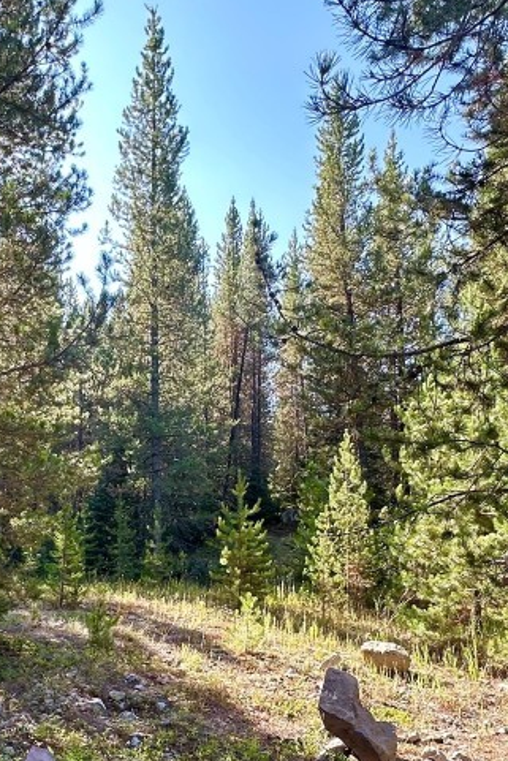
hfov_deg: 40.6
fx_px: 656
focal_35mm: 31
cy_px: 492
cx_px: 103
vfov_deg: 59.2
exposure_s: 1/212
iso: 40
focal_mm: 2.22
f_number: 2.2
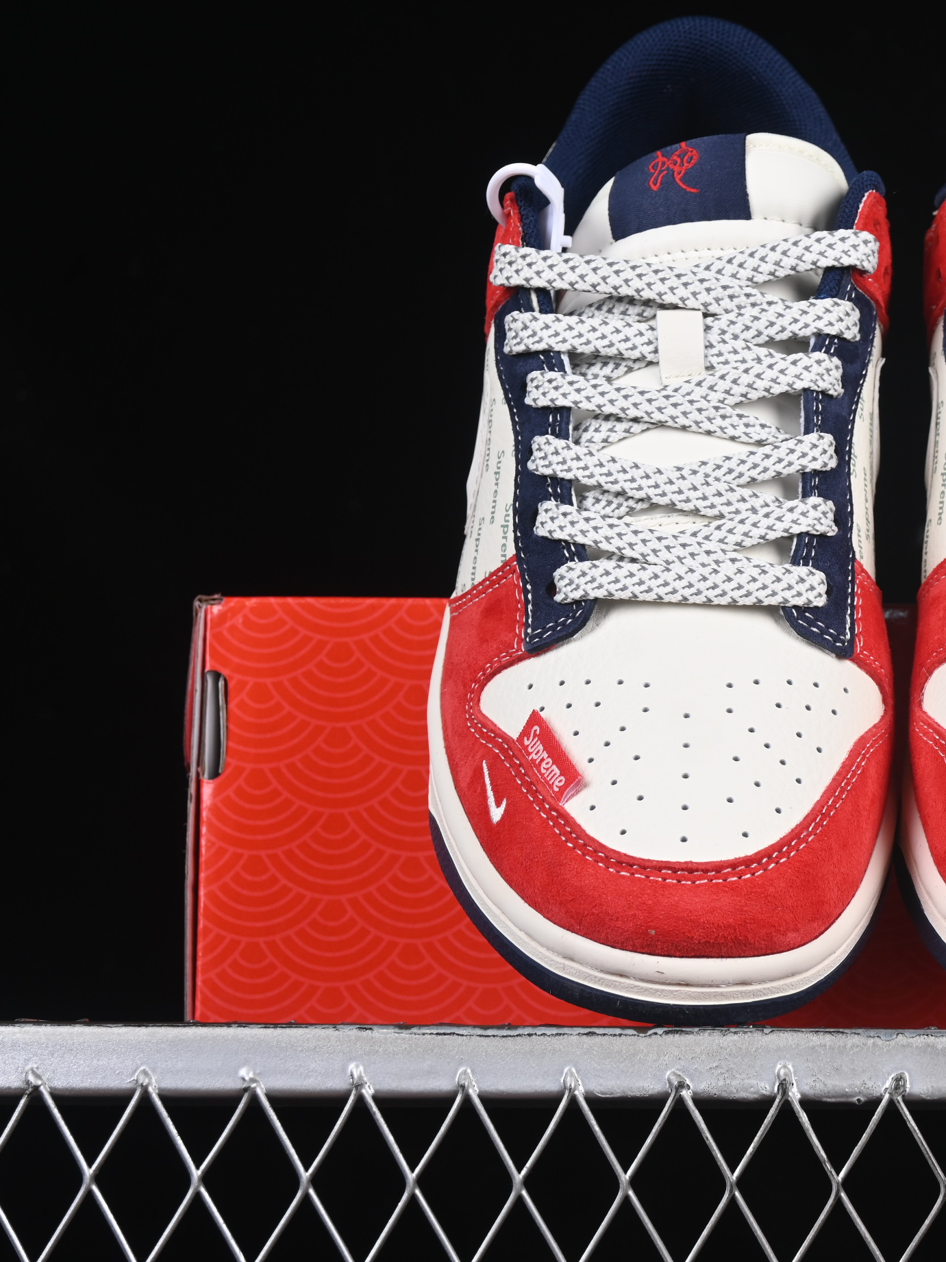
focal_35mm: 109
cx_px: 919
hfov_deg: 13.4
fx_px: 3973
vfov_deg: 18.0
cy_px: 632
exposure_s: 1/60
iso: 160
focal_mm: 50
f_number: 8
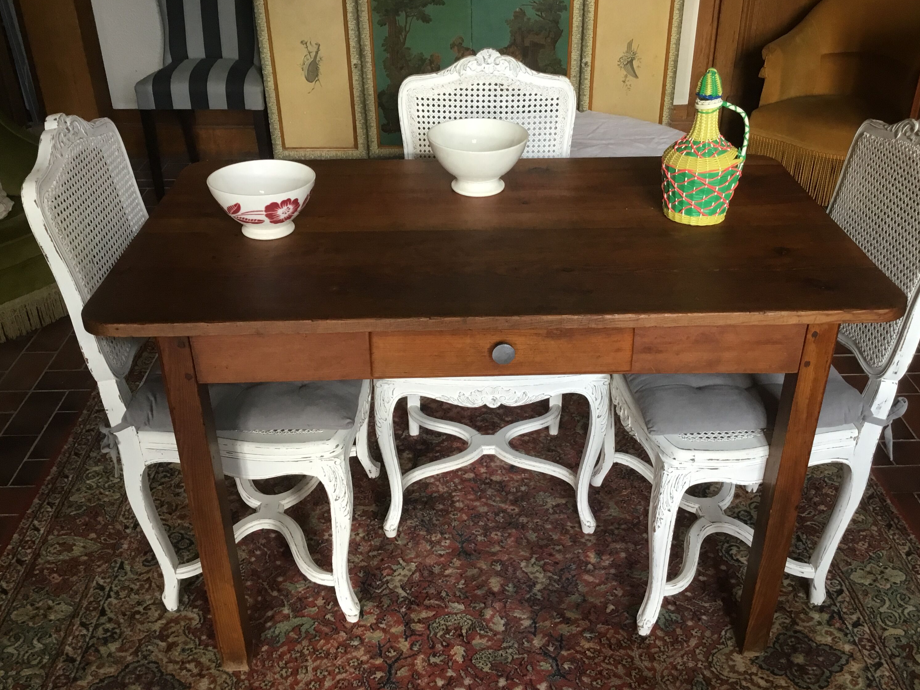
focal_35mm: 34
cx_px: 494
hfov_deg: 53.9
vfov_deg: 41.8
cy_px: 330
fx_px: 904
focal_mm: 3.3
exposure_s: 1/33
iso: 100
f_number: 2.4
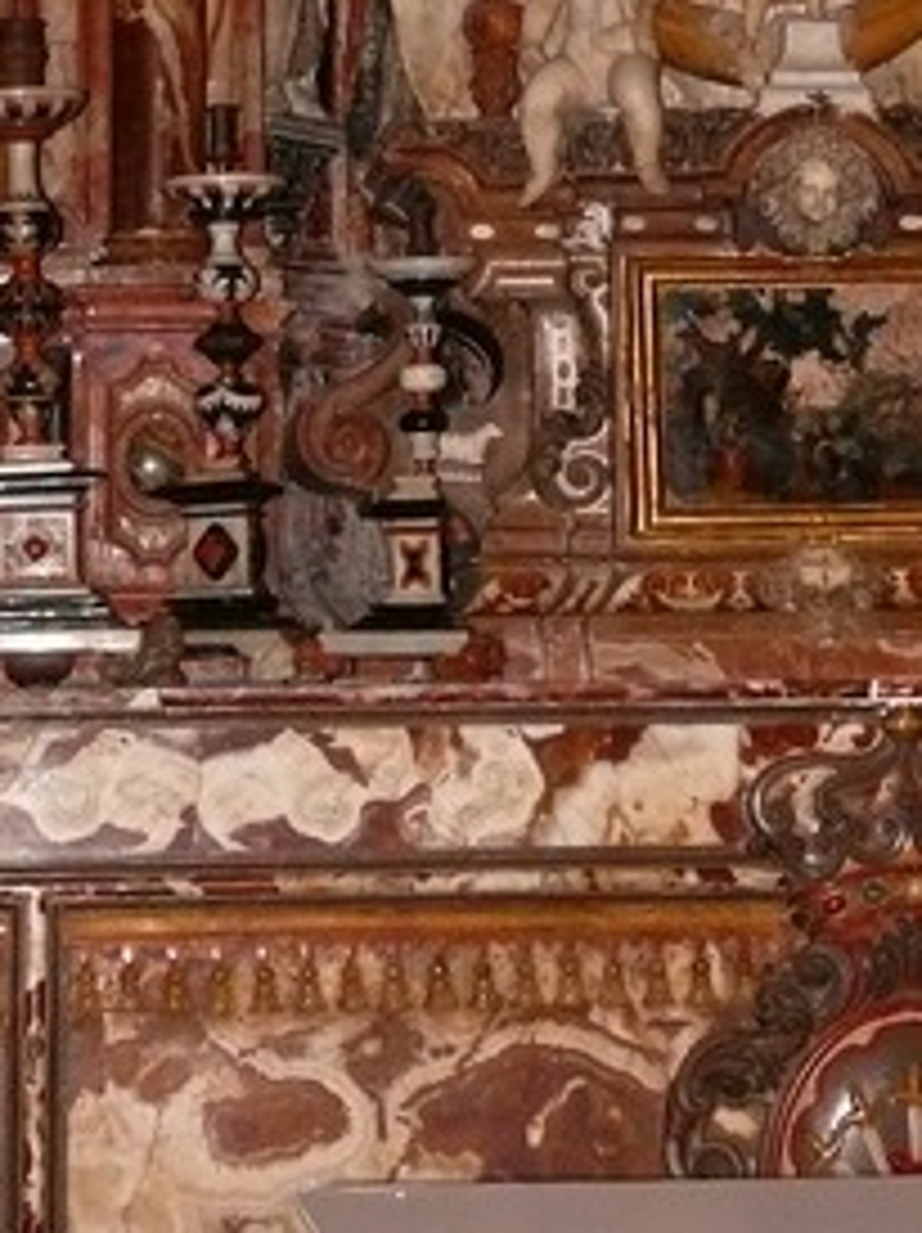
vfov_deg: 12.9
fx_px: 5264
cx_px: 508
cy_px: -346
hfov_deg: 10.0
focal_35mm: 148
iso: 400
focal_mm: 11.5
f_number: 3.2
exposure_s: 1/30
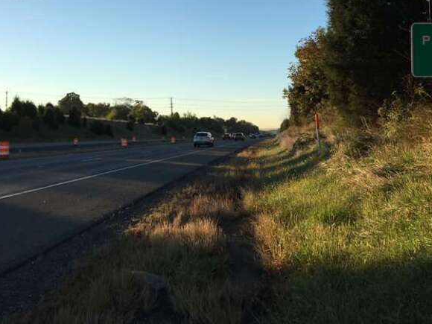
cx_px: 259
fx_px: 499
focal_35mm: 40
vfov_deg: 35.7
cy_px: 112
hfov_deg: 46.5
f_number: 2.2
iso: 32
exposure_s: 1/1014
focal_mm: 4.15
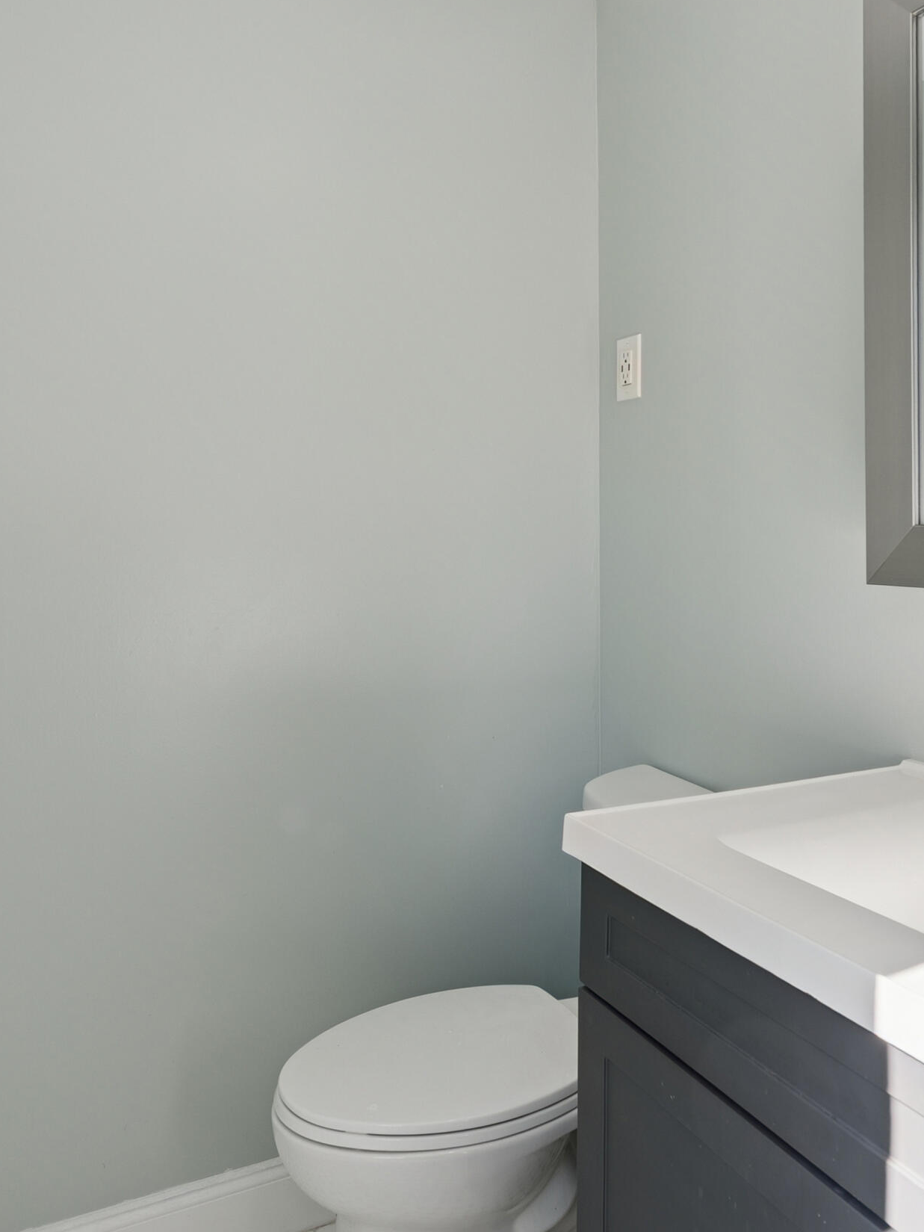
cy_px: 534
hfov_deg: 48.3
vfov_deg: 61.6
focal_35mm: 29
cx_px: 525
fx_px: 1028
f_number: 7.1
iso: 320
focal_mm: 16.5
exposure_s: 1/60
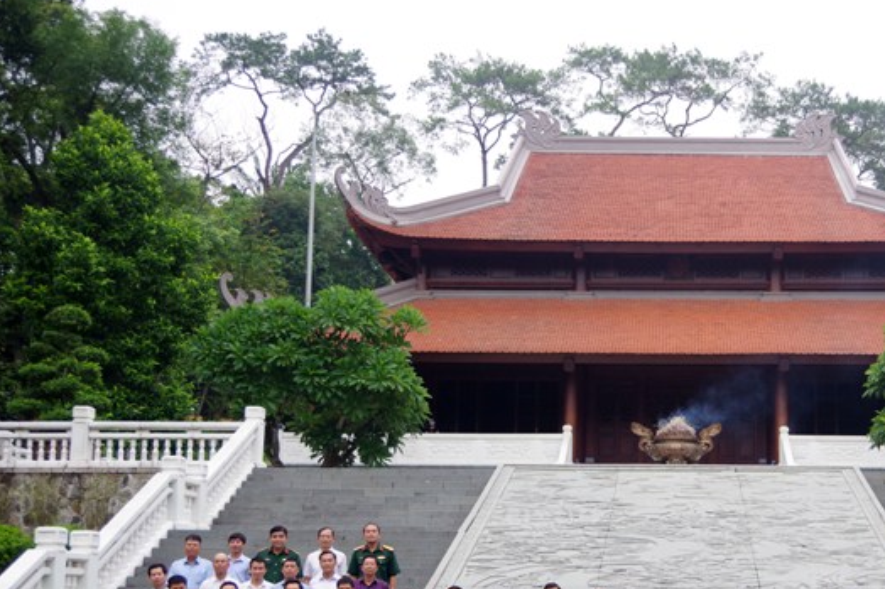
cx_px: 667
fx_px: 1352
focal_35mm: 55
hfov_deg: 35.4
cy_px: 397
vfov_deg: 24.5
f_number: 4.5
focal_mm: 24
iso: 200
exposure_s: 1/320
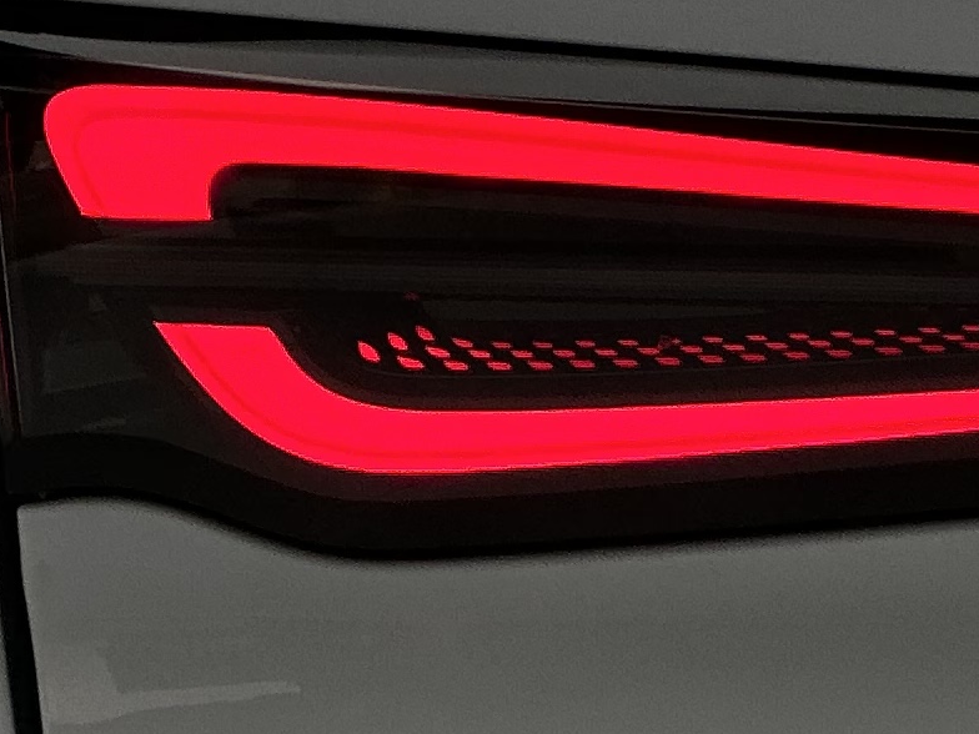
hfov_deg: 5.0
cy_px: -398
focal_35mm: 396
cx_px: 263
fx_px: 11200
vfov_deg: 3.7
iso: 25
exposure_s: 1/100
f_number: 2.8
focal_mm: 9
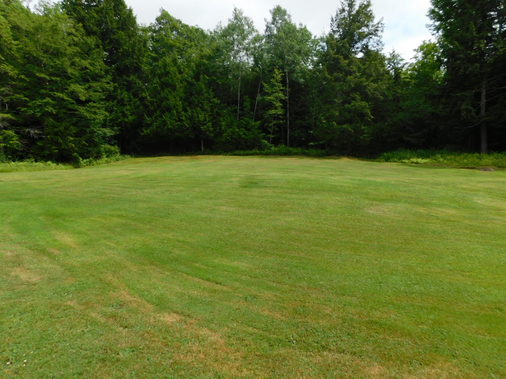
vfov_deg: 58.9
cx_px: 253
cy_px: 190
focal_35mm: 23
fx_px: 336
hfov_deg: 73.9
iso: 125
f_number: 6
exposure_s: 1/400
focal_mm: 4
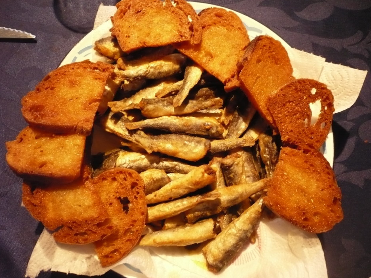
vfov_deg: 39.7
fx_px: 386
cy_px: 137
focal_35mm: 36
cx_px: 183
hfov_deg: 51.3
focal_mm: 5.8
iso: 400
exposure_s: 1/13
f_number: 2.8
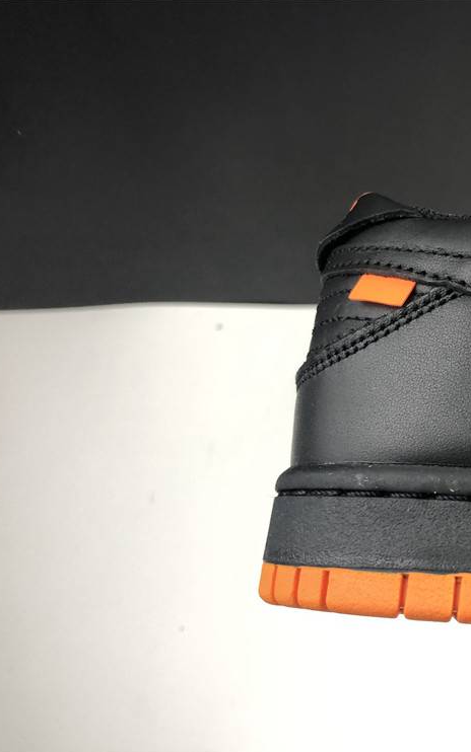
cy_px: 377
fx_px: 821
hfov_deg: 29.7
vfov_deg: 49.3
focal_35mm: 40
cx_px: 477
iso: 40
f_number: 1.8
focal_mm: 4
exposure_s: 1/33
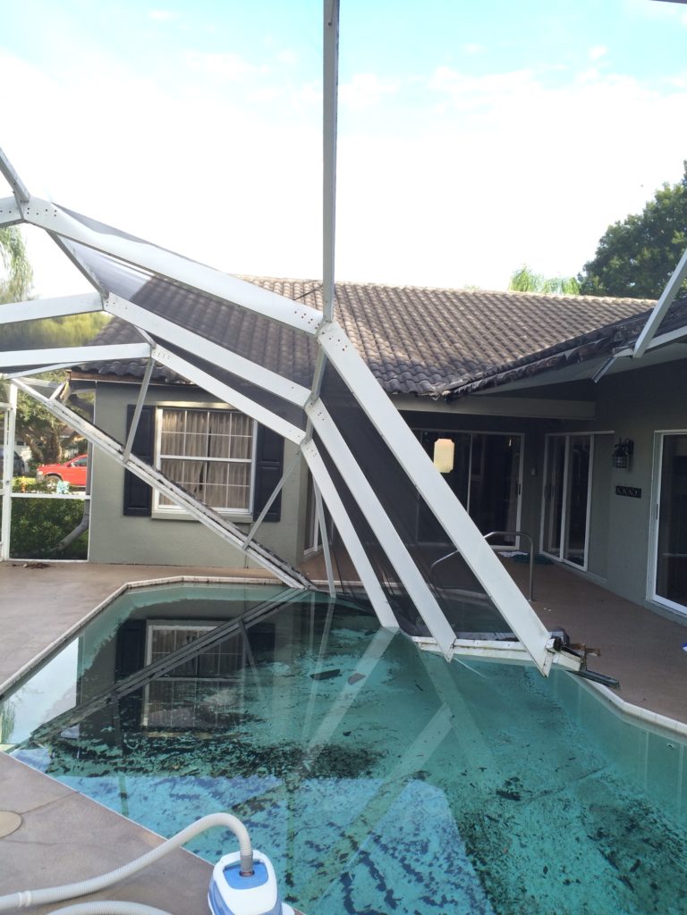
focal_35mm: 30
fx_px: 794
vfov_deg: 60.0
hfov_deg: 46.8
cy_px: 458
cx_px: 344
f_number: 2.2
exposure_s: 1/215
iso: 32
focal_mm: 4.12
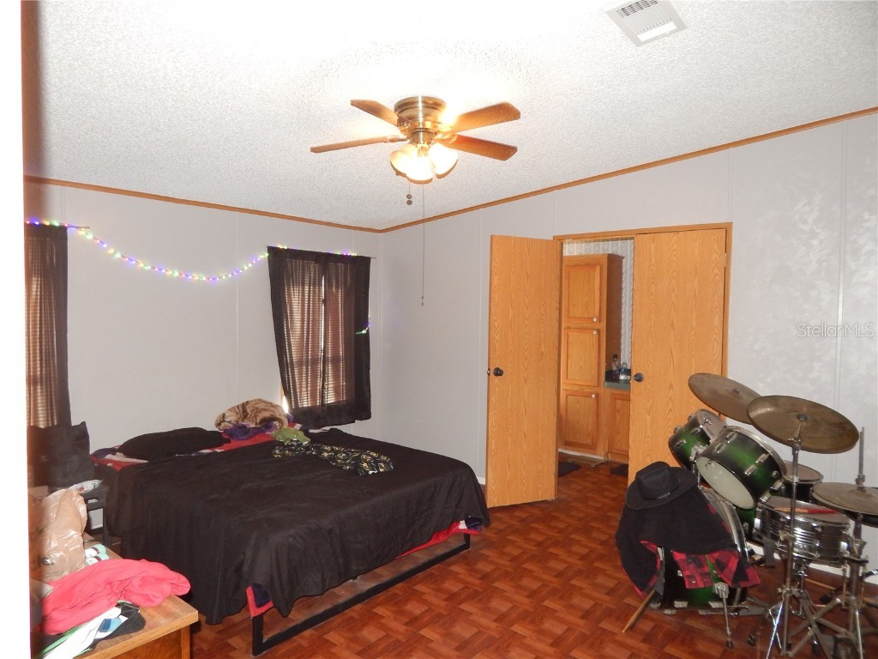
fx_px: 583
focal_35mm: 23
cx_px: 439
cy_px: 330
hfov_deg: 73.9
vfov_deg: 58.9
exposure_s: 1/30
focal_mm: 4
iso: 320
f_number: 3
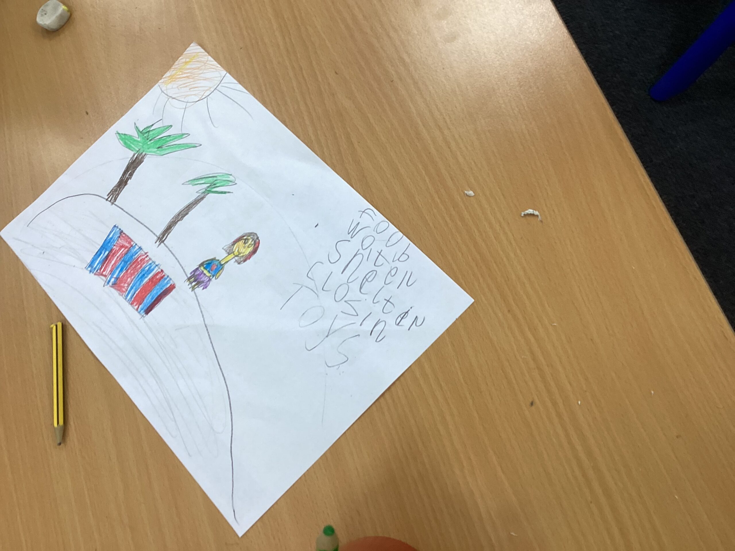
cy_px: 276
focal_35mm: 31
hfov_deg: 58.4
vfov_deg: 45.4
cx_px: 368
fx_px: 658
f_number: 2.4
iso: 80
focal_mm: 3.3
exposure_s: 1/50
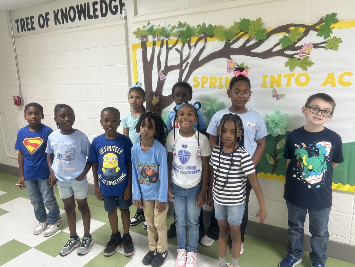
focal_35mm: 26
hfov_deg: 67.3
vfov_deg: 53.1
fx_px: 267
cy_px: 134
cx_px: 178
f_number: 1.5
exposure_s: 1/60
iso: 80
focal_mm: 5.7
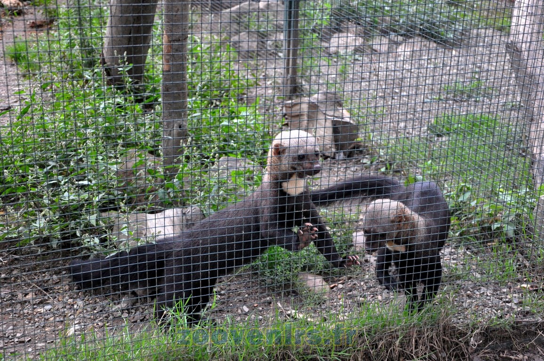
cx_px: 272
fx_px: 951
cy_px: 180
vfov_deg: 21.5
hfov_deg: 31.9
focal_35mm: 63
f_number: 4.8
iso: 1600
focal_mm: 42
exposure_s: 1/100
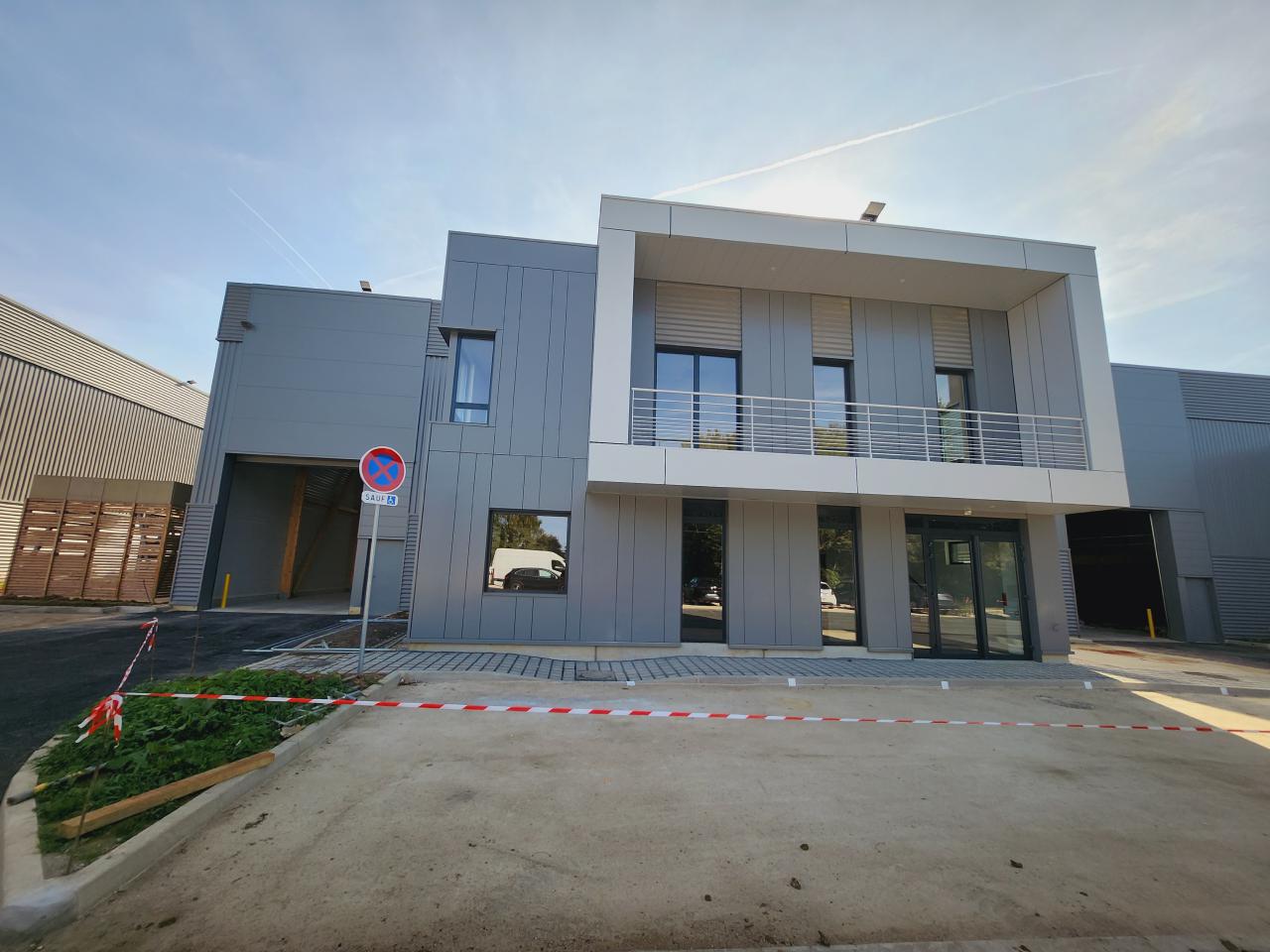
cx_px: 635
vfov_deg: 89.9
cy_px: 476
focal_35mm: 13
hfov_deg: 106.2
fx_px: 477
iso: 32
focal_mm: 1.74
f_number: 2.2
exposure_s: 1/752
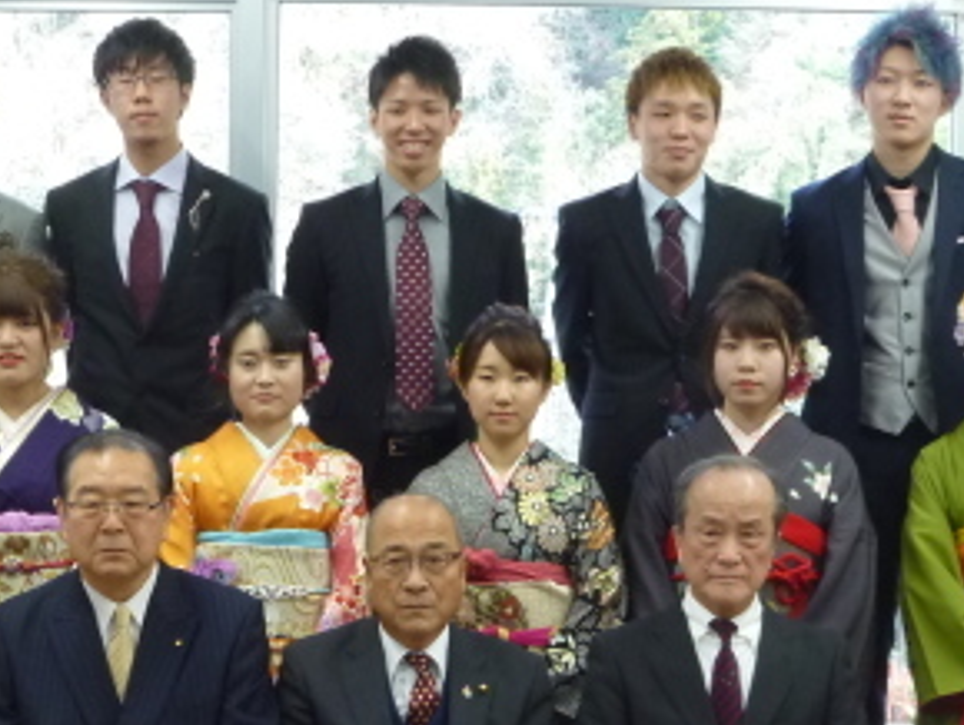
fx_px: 2676
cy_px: 572
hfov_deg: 20.4
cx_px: 369
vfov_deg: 15.3
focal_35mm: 96
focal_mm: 7.2
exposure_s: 1/30
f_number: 3.6
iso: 200
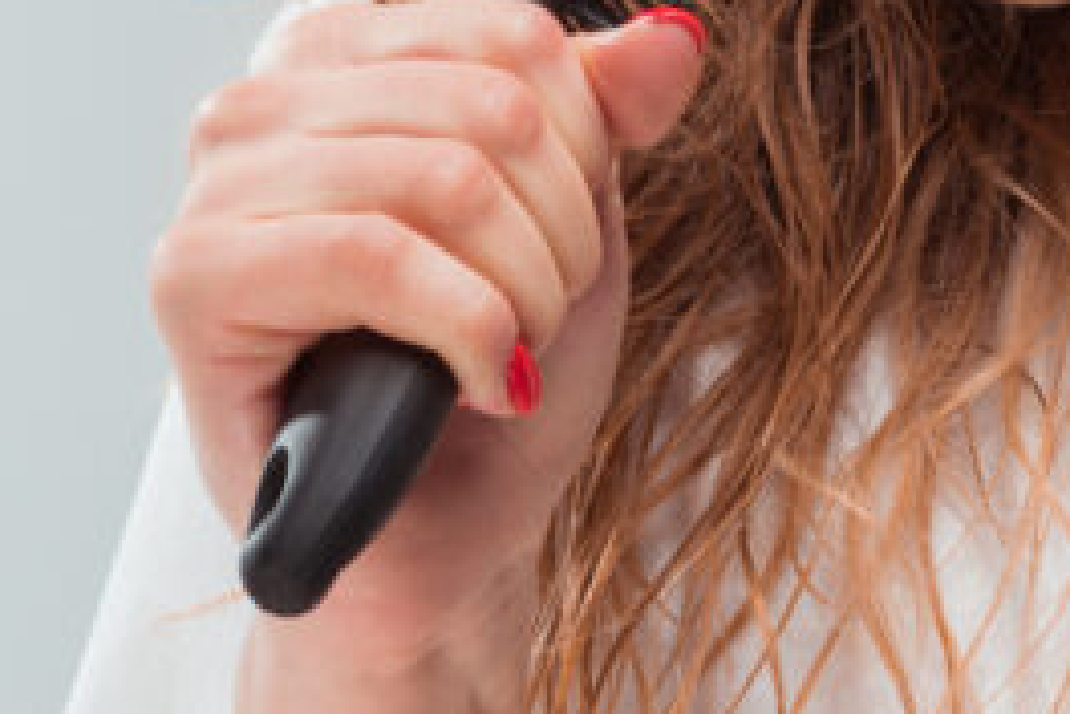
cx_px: 644
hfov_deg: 5.1
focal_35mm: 408
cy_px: -215
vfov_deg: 3.4
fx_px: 12126
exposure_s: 1/160
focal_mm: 105
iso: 80
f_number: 13
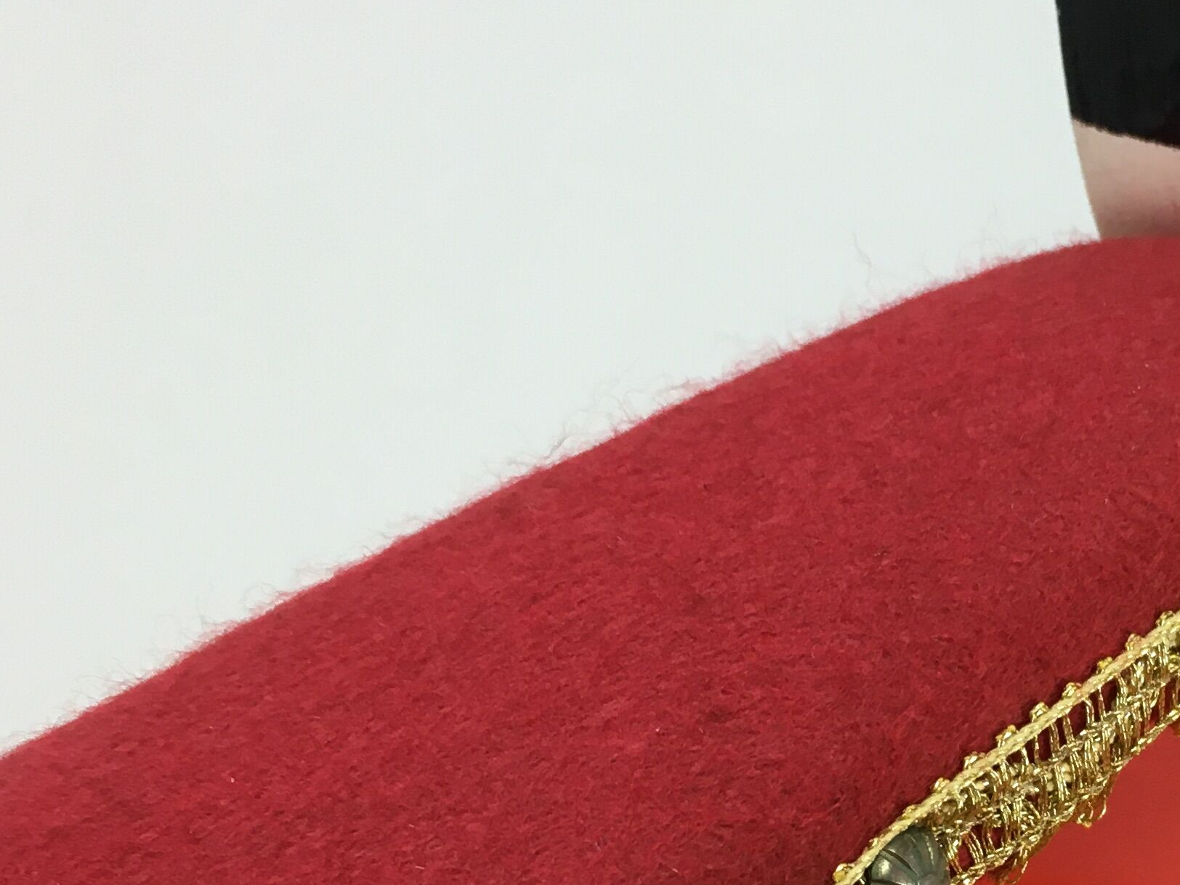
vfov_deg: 20.1
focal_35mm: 72
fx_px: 2454
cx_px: 1046
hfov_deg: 26.2
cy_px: 784
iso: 40
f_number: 2.2
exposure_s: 1/33
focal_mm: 4.15
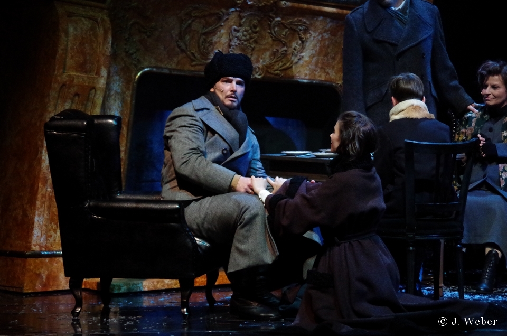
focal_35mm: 172
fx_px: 2417
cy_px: 168
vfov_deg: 7.9
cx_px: 254
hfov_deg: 12.0
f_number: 4.5
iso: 6400
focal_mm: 115
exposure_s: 1/100
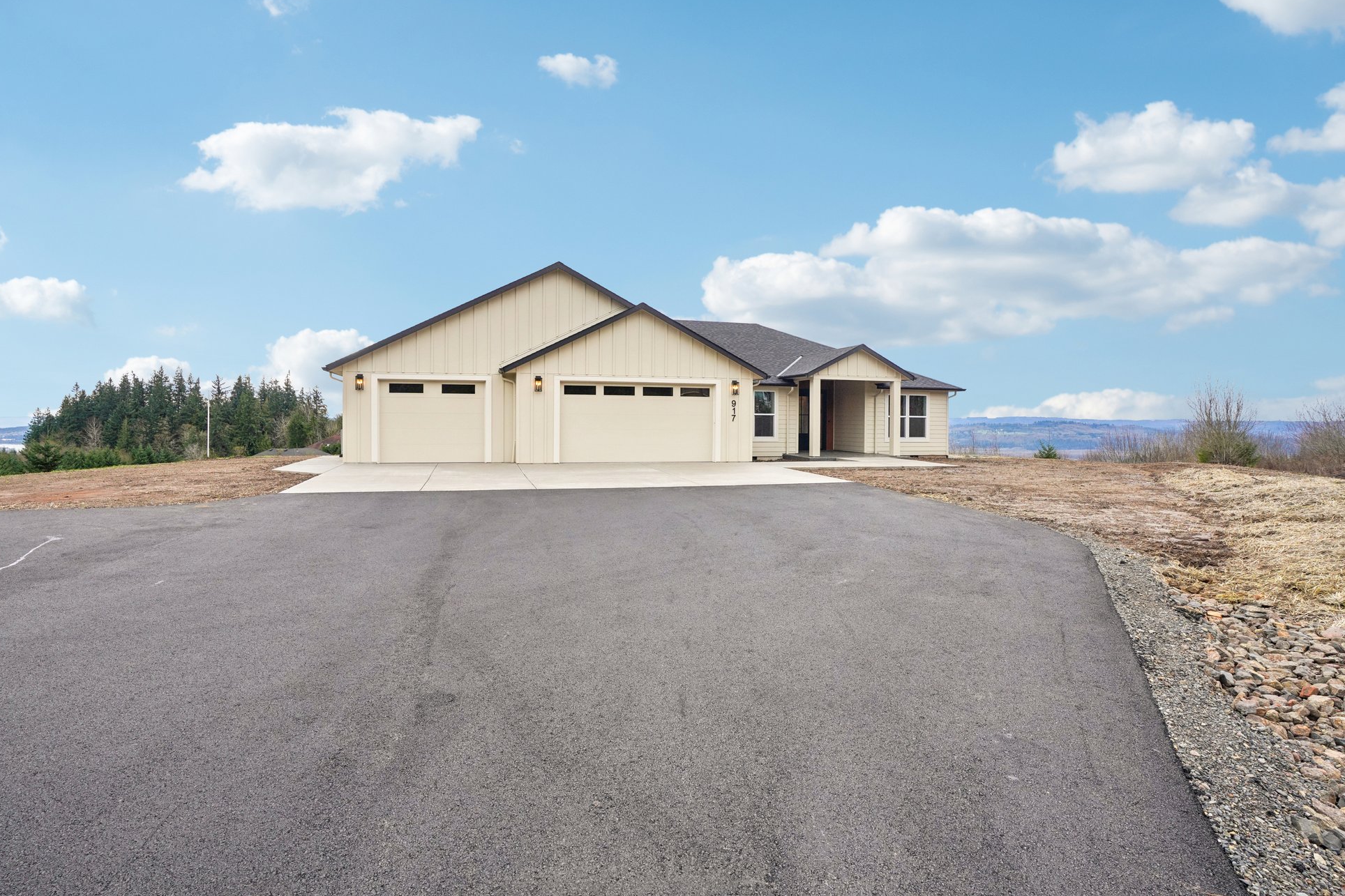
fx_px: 635
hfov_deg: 93.2
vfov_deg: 70.4
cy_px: 435
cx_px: 642
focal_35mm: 17
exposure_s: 1/500
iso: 400
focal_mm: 16
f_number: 8
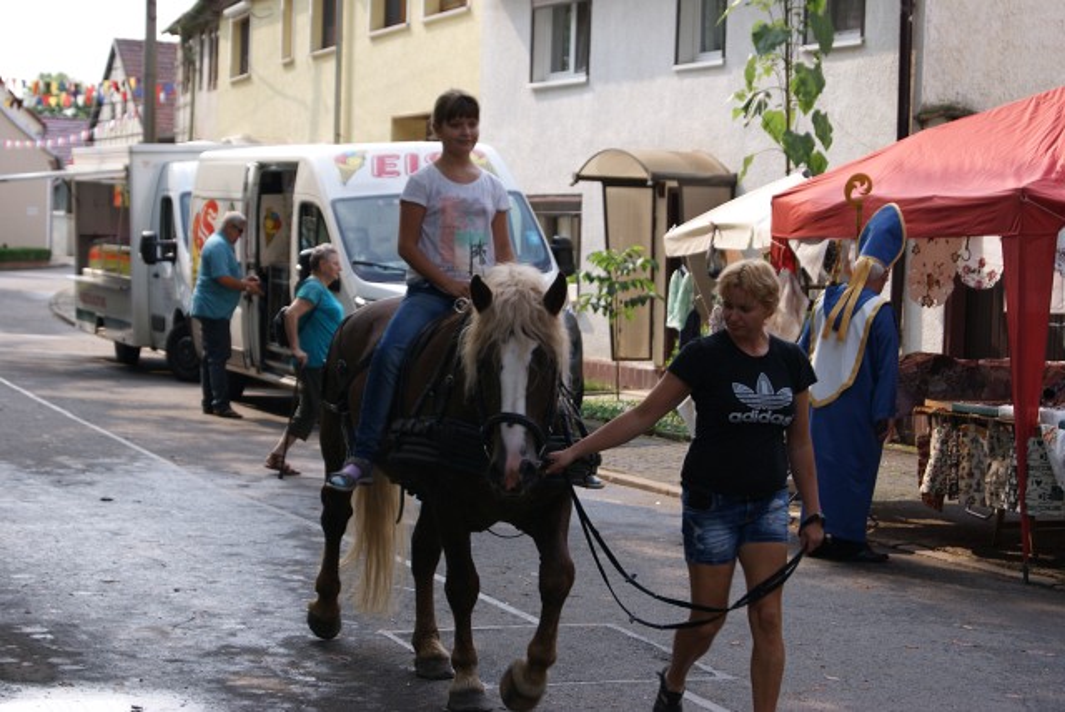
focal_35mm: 82
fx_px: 2443
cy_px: 356
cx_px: 532
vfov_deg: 16.6
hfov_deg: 24.6
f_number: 6.3
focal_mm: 55
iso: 100
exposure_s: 1/125
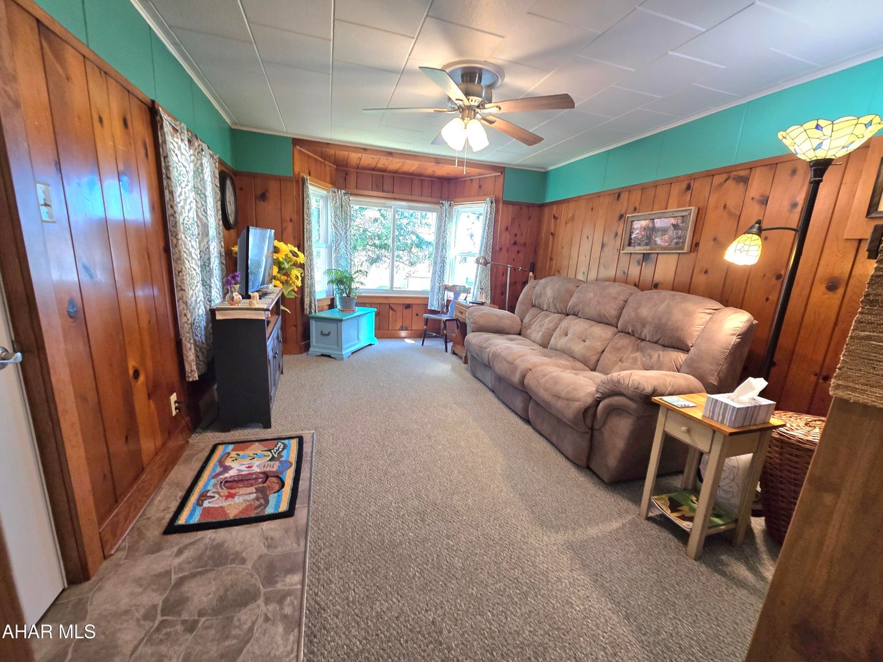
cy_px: 331
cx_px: 442
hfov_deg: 106.2
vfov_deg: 89.9
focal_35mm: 13
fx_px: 332
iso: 200
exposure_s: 1/60.2
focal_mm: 2.2
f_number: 2.2
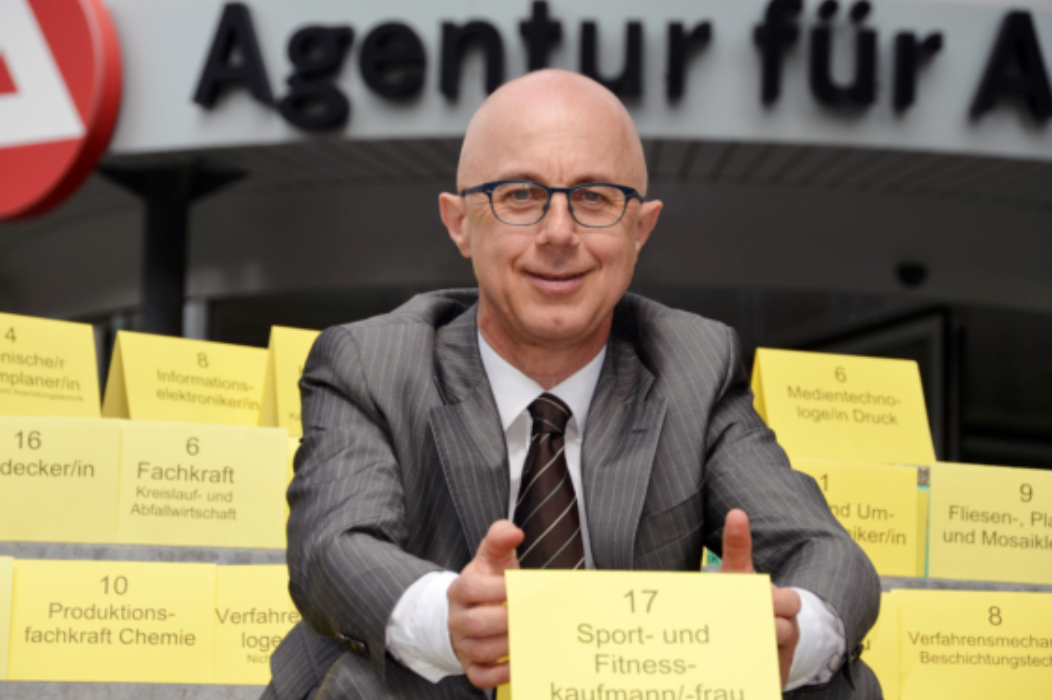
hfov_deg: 13.6
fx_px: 4411
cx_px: 506
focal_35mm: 151
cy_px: 345
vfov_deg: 9.1
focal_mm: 90
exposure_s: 1/200
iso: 100
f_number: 5.6
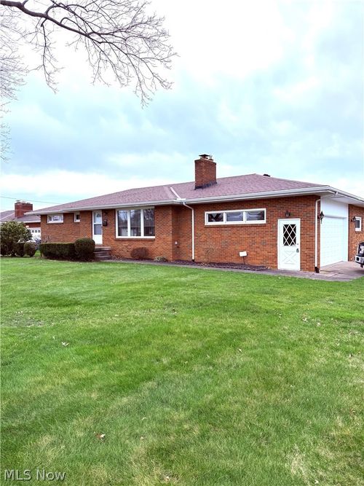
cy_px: 243
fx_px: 337
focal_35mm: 24
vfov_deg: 71.6
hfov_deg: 56.8
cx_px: 182
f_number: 1.78
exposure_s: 1/2445
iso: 100
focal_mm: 6.76
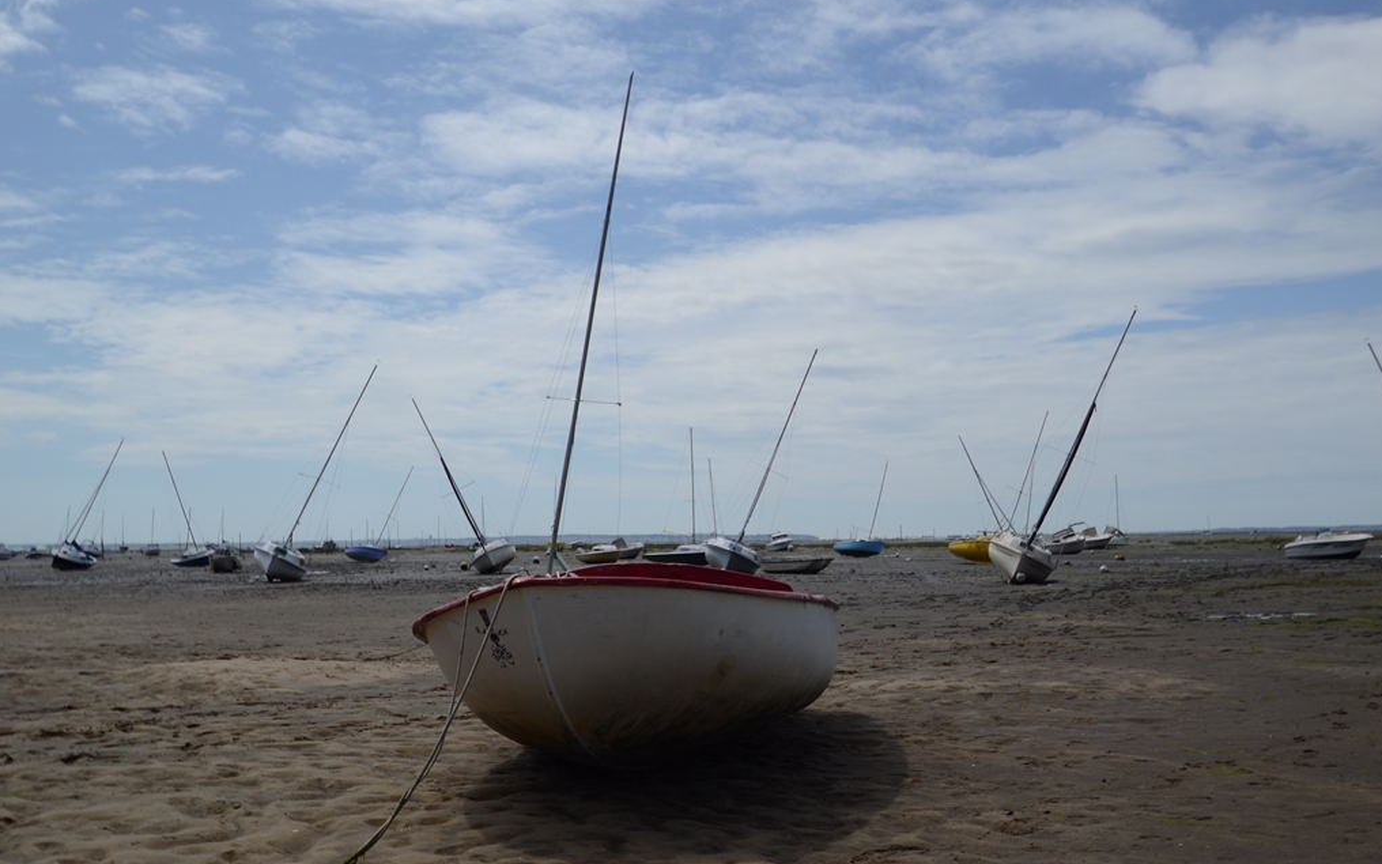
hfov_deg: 52.7
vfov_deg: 34.4
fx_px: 1394
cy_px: 414
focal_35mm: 37
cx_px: 695
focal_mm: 24
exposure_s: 1/1600
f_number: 4.5
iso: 100
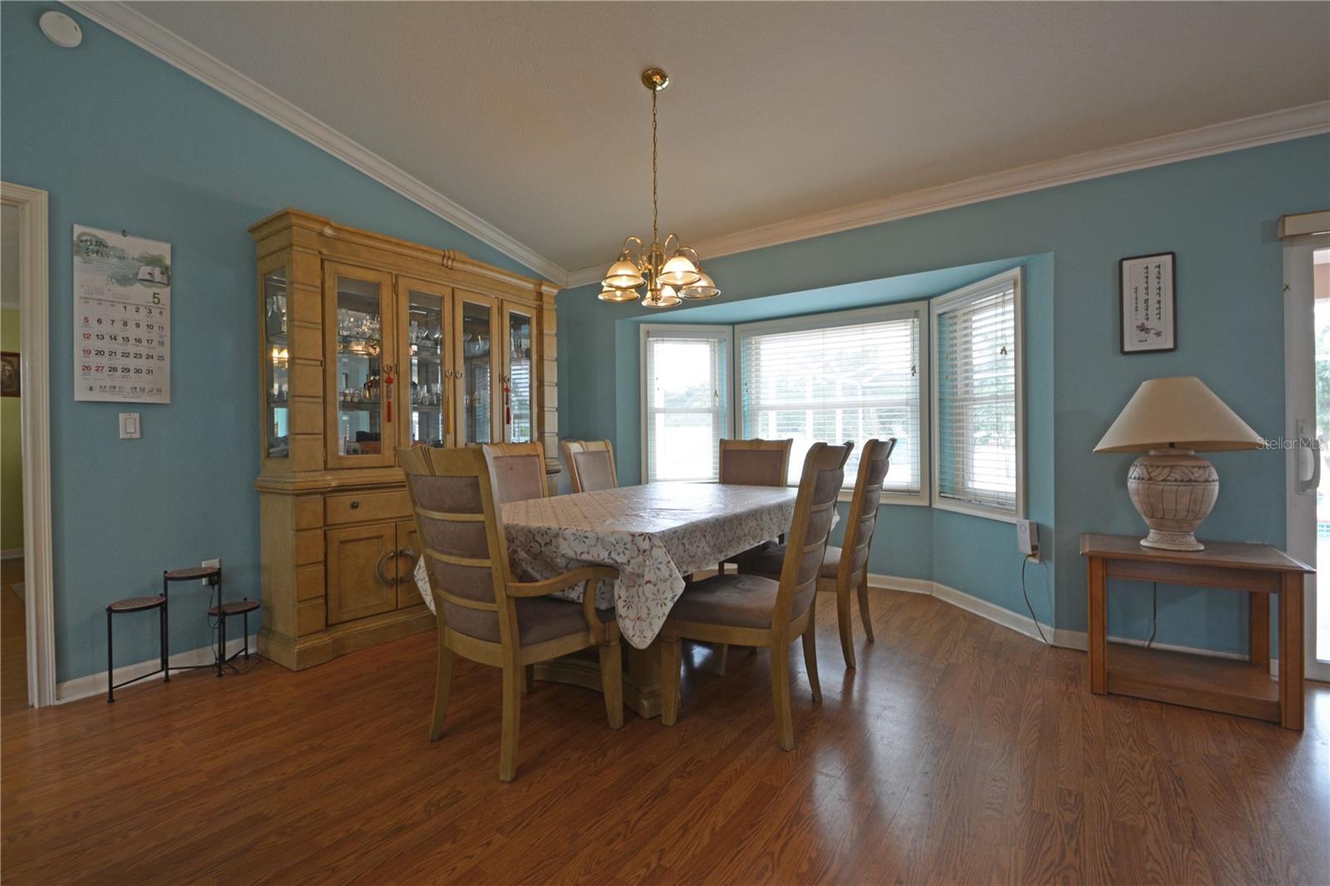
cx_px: 665
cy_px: 443
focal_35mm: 15
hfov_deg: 100.4
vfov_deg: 77.3
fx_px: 554
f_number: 13
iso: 100
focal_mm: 10
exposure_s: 1/2
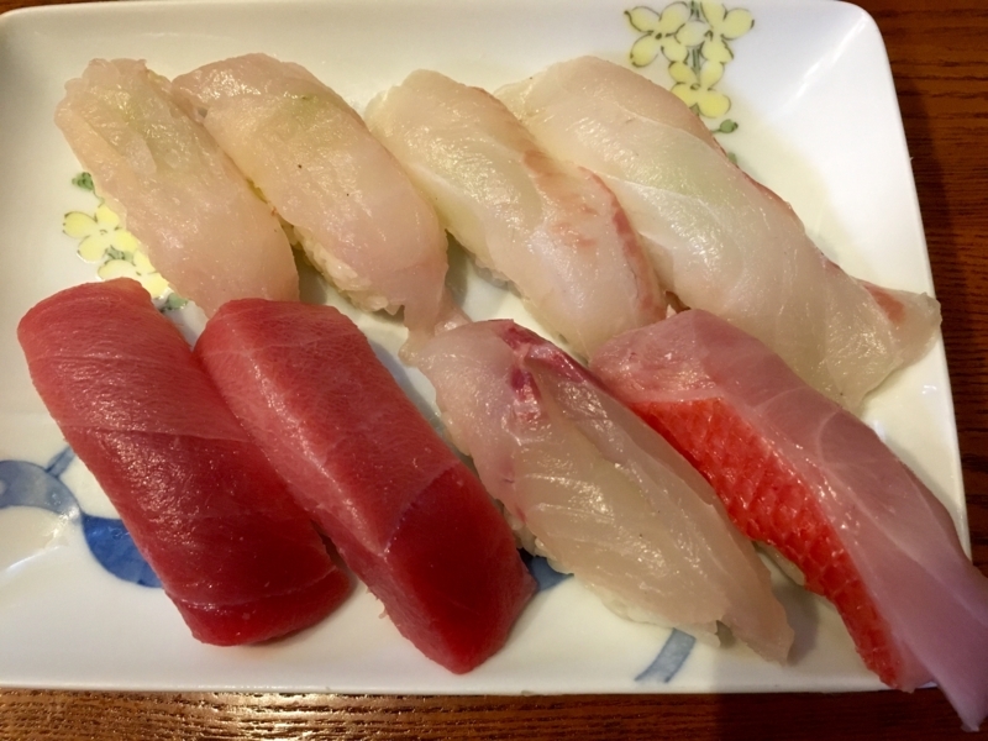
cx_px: 494
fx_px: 828
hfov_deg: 61.7
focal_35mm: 29
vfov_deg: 48.2
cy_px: 370
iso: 200
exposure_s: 1/30
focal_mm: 4.15
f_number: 2.2
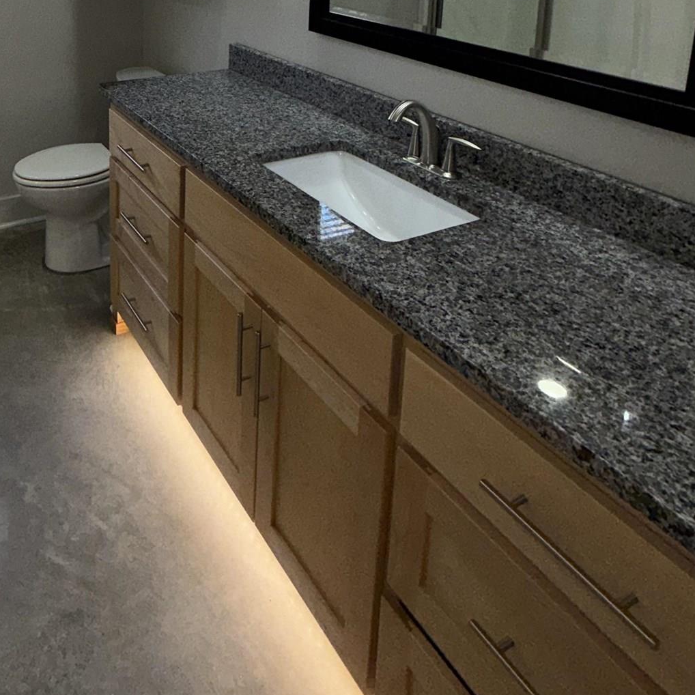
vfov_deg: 48.6
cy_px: 23
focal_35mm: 28
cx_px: 129
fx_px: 636
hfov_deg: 53.1
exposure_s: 1/120
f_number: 2.2
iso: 80
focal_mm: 2.22
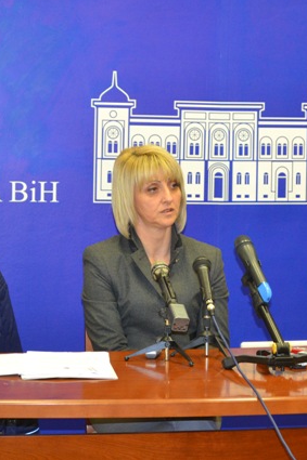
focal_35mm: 113
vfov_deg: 18.1
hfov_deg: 12.1
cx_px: 163
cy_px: 230
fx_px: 1447
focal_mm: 50
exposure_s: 1/60
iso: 2000
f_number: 5.6
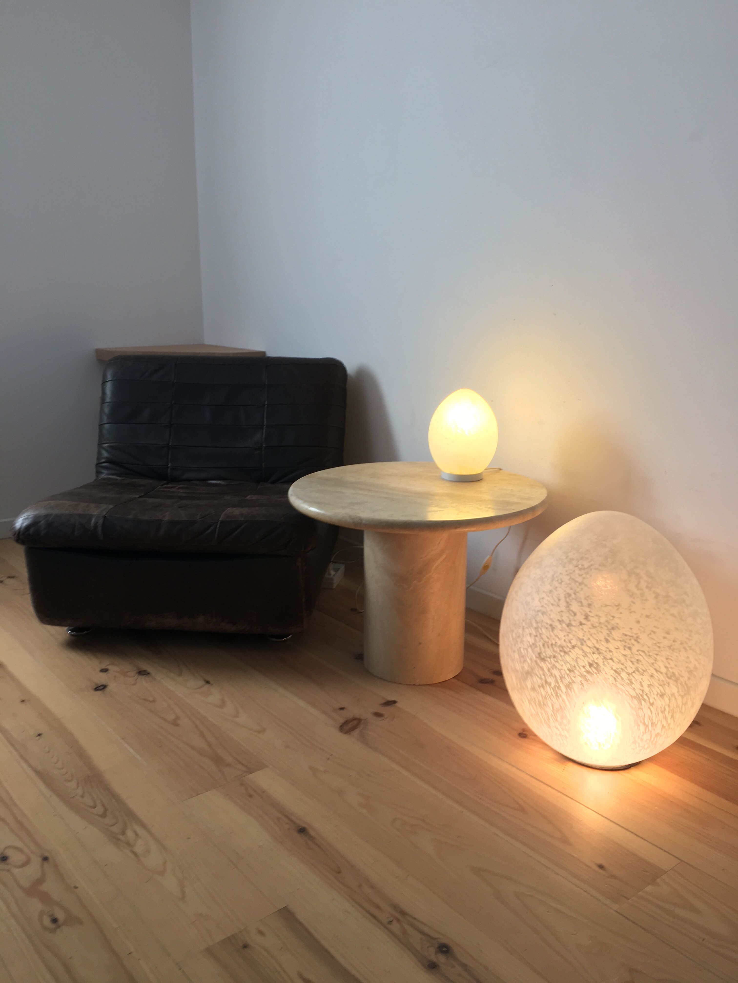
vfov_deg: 61.7
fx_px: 824
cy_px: 492
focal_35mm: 29
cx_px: 369
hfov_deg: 48.2
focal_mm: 4.15
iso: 40
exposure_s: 1/33
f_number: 2.2
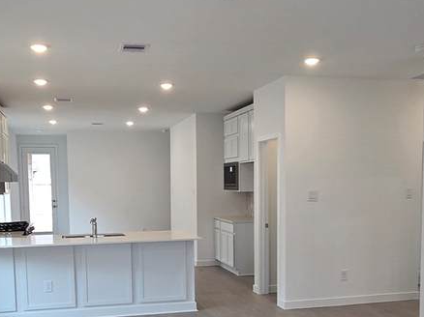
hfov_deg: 48.9
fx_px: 465
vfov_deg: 37.0
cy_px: 225
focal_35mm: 38
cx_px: 191
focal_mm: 2.2
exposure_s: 1/60
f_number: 2.2
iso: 80
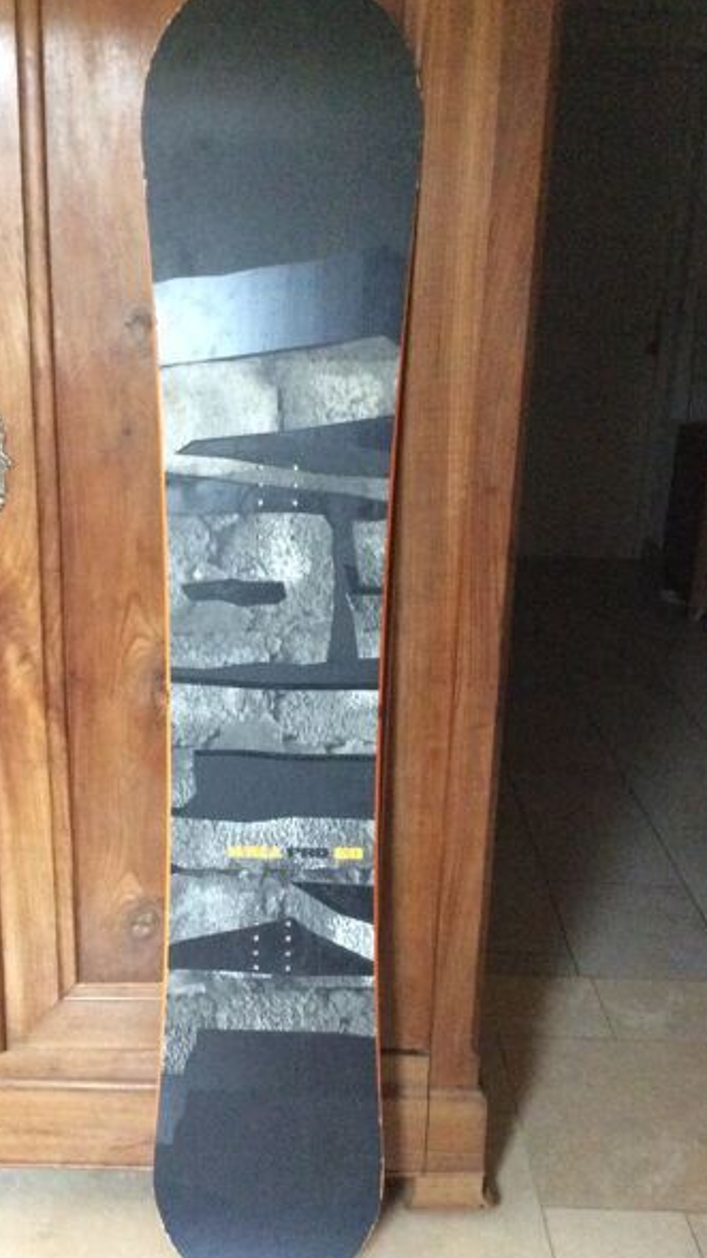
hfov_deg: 31.1
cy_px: 678
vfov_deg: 52.7
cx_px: 293
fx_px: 1267
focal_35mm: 38
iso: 500
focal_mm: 3.3
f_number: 2.4
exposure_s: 1/17
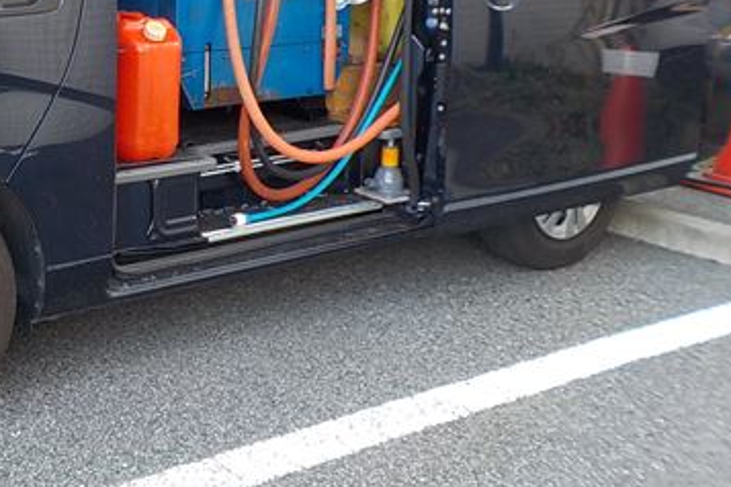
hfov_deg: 33.9
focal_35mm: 56
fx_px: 1137
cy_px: 45
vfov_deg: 23.5
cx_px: 90
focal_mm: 4.1
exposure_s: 1/50
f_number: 3.3
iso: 125
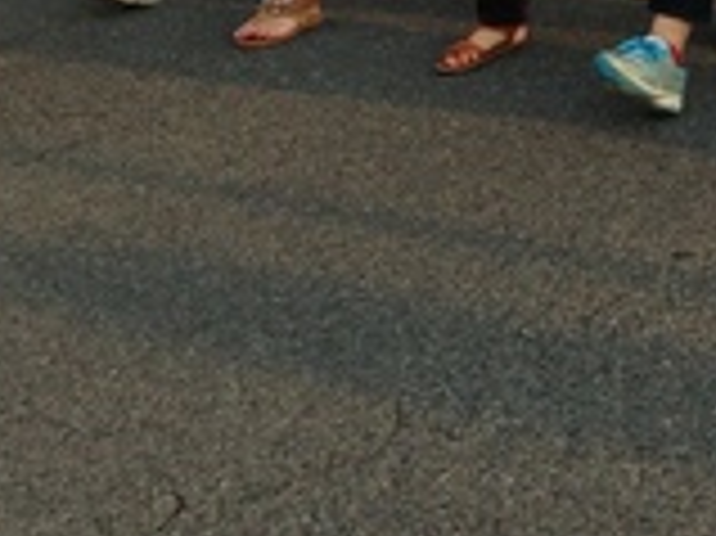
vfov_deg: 10.5
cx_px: 847
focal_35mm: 131
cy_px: -491
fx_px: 2708
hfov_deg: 14.6
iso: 50
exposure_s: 1/294
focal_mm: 4.13
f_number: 2.4
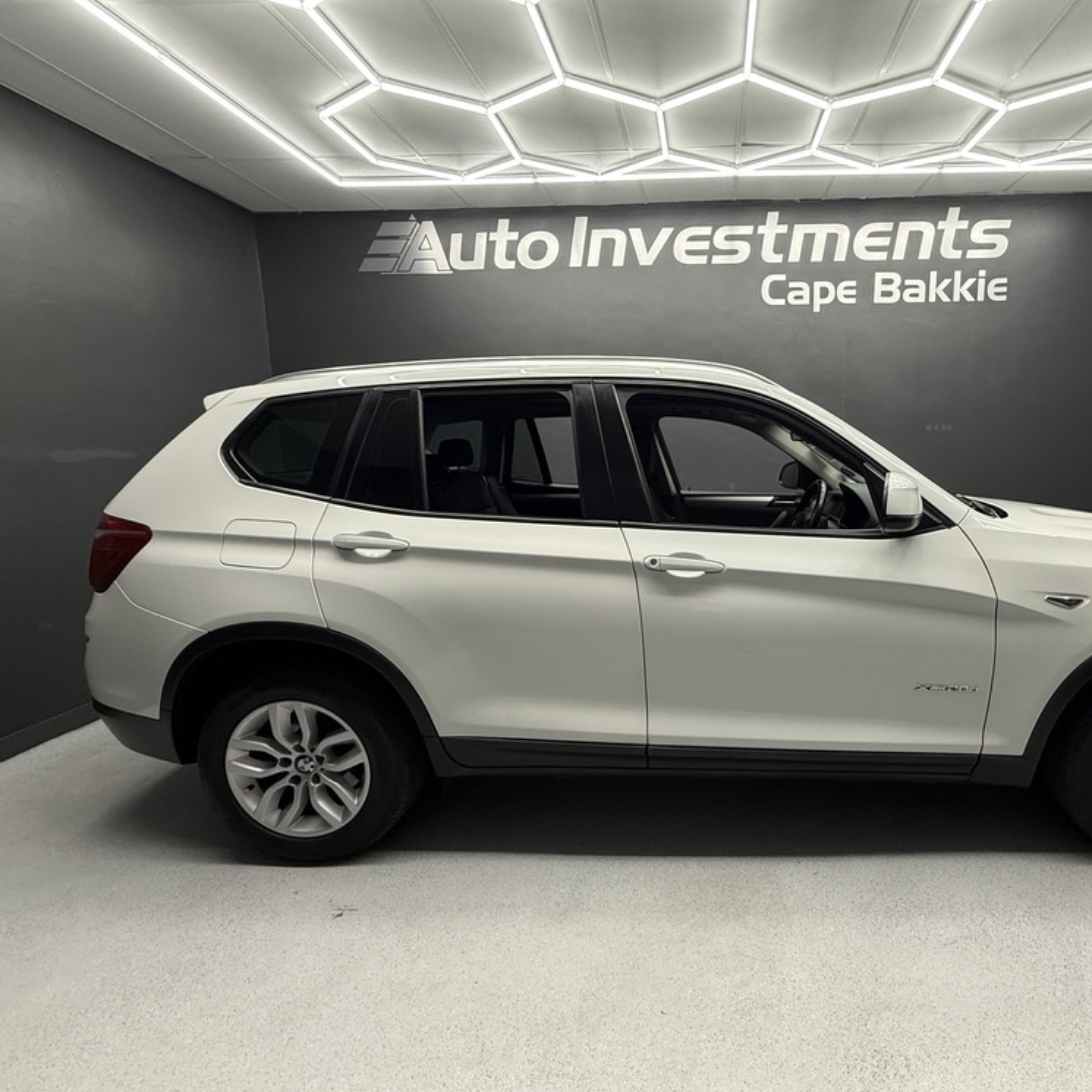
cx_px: 702
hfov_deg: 81.9
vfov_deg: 84.0
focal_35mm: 17
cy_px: 541
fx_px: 607
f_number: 2.2
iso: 200
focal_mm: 2.22
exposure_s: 1/100
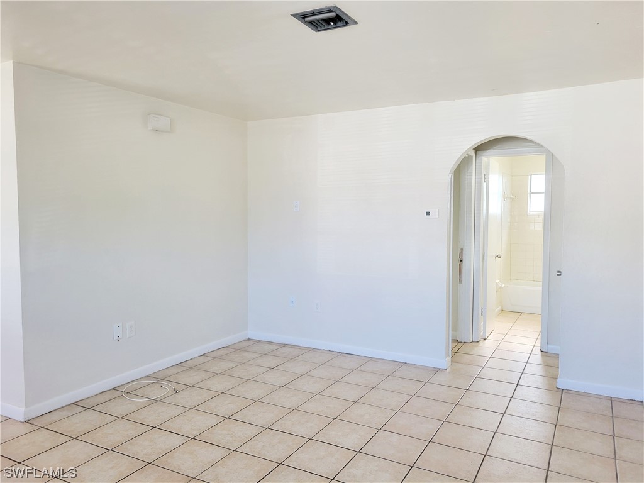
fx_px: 484
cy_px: 242
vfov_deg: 53.1
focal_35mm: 26
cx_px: 322
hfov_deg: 67.3
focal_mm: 5.4
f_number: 1.8
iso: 80
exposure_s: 1/120
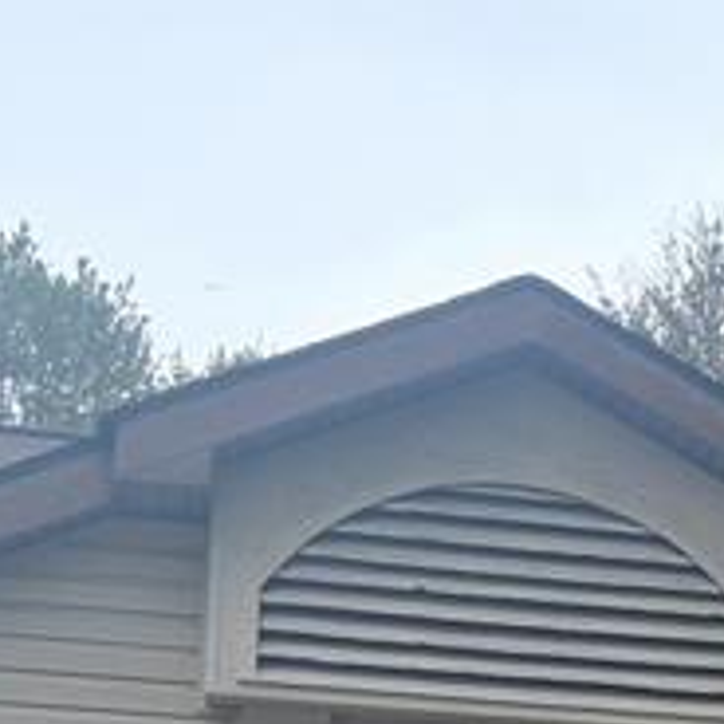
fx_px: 3029
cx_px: 1527
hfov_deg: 11.9
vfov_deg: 13.0
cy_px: 1051
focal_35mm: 128
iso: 25
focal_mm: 3.98
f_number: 1.8
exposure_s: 1/145
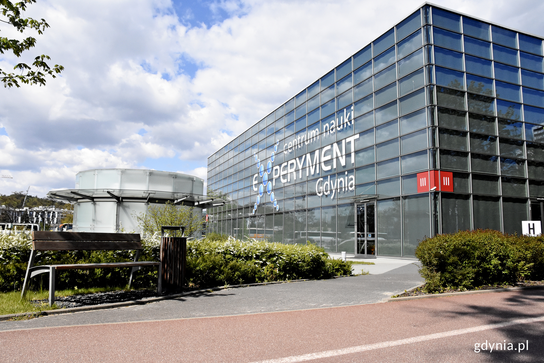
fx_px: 385
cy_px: 182
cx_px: 272
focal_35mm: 26
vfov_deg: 50.4
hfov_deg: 70.4
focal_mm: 17
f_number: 9
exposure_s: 1/6400
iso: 2500
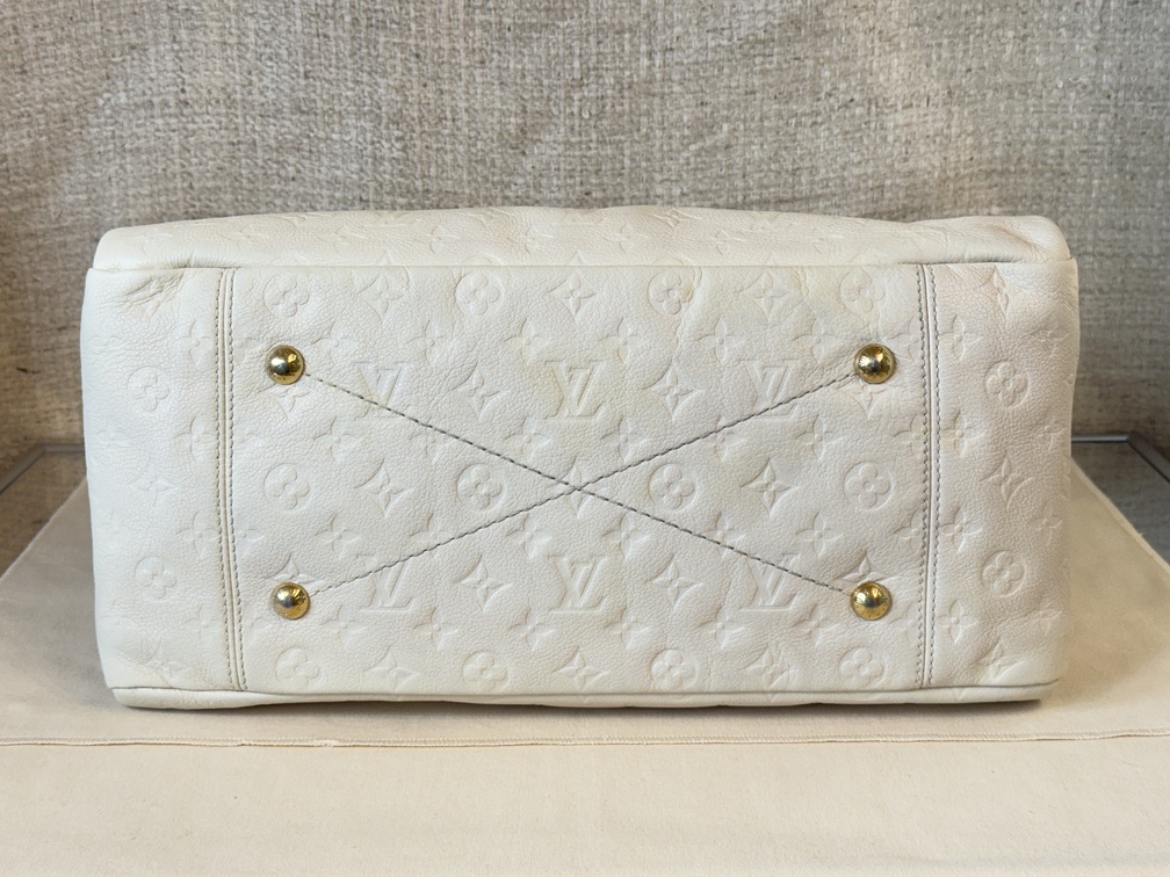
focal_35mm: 48
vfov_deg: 30.3
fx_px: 1622
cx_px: 585
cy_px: 438
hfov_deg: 39.7
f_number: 1.78
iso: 64
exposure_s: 1/50
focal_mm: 6.76
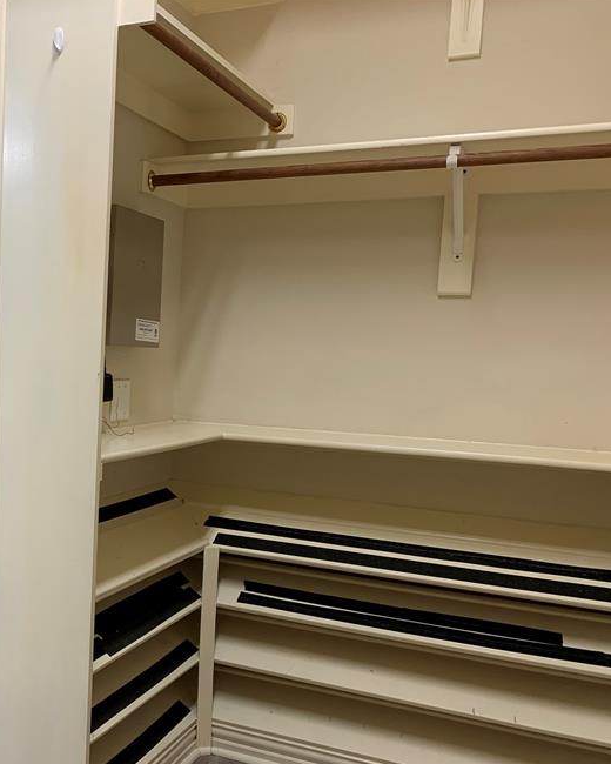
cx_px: 69
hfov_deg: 35.3
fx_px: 904
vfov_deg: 45.6
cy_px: 444
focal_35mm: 40
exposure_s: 1/60
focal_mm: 4.25
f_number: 1.8
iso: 80
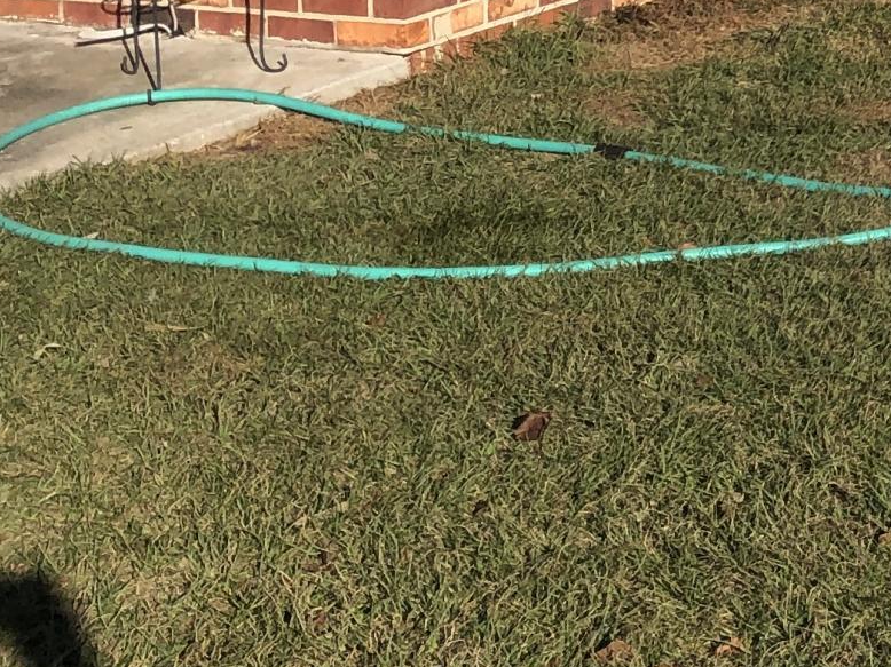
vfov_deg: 12.9
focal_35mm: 108
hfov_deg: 15.7
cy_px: -364
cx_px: 1590
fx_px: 2779
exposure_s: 1/2525
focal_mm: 3.99
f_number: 1.8
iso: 20
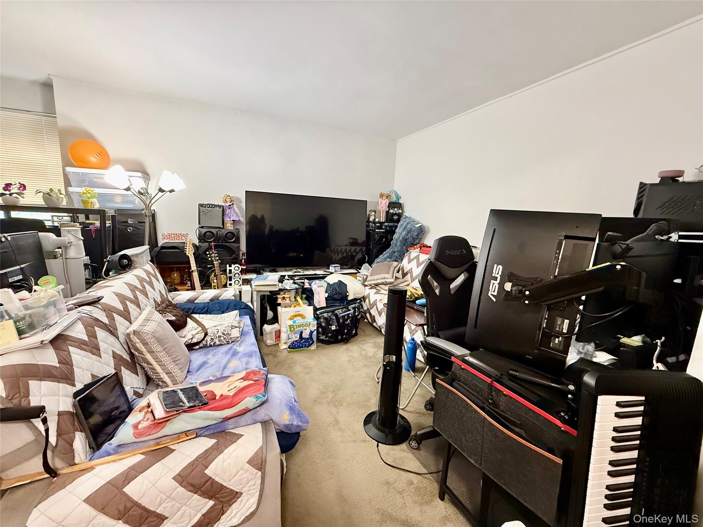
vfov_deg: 85.7
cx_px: 352
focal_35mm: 14
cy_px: 264
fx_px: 284
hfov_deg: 102.1
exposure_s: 1/60
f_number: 2.2
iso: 640
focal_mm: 2.22
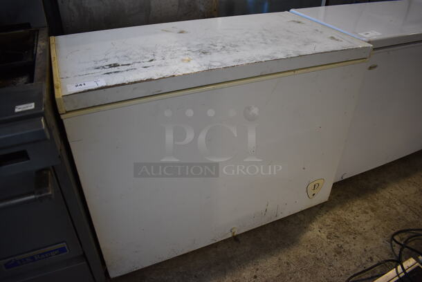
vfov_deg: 48.0
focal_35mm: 27
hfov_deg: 67.3
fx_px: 317
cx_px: 211
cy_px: 141
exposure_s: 1/200
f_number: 3.5
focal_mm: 18
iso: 800
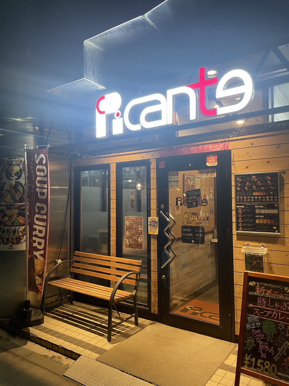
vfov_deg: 67.3
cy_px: 193
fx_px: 289
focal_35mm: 26
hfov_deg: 53.1
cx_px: 144
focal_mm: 4.2
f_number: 1.6
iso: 125
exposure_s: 1/50
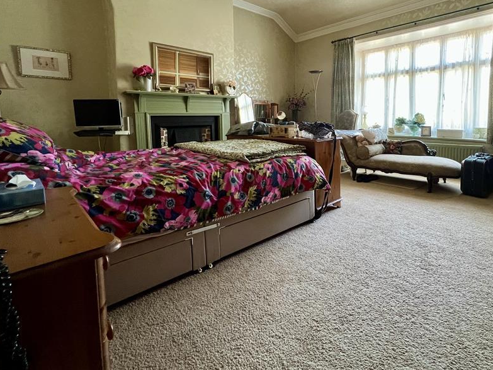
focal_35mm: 17
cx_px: 304
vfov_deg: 73.4
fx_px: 242
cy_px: 139
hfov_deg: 89.4
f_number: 1.8
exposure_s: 1/60
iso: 500
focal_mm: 1.57
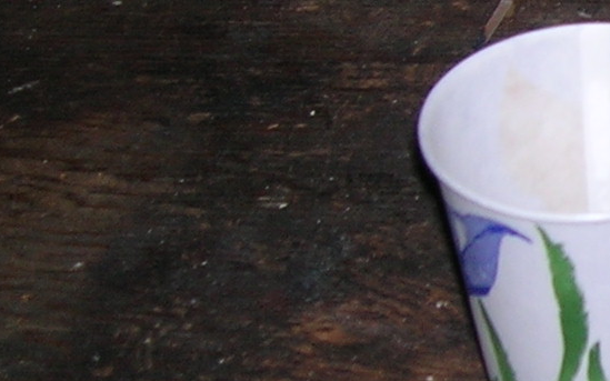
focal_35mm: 150
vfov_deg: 8.7
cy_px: 124
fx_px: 2493
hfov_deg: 12.8
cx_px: 1071
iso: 50
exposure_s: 1/60.1
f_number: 2.9
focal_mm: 5.7
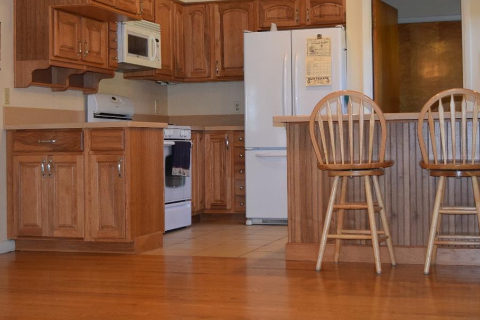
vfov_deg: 20.3
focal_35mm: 67
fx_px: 891
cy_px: 115
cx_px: 228
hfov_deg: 30.1
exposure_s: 1/80
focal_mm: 27
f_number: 4.5
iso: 800
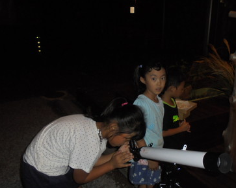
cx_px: 130
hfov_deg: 51.5
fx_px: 244
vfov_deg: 42.1
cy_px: 103
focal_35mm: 35
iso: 200
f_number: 3.5
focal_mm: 4.6
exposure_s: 1/30
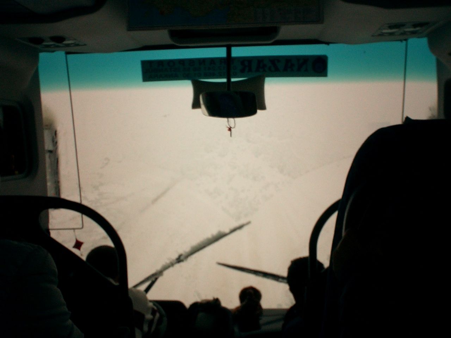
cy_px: 169
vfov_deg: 38.7
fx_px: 482
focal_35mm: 37
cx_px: 226
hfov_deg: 50.1
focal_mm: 5.6
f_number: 3.5
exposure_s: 1/100
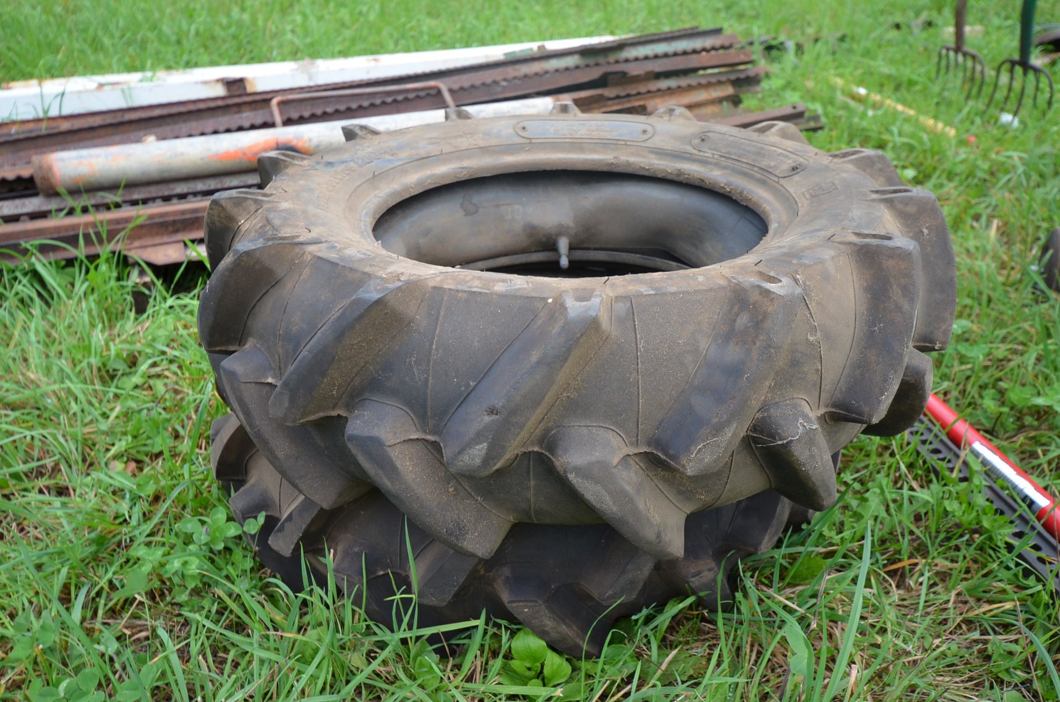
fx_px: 881
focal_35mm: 30
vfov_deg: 43.4
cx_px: 530
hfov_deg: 62.0
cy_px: 351
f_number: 4.5
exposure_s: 1/60
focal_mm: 20
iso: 450
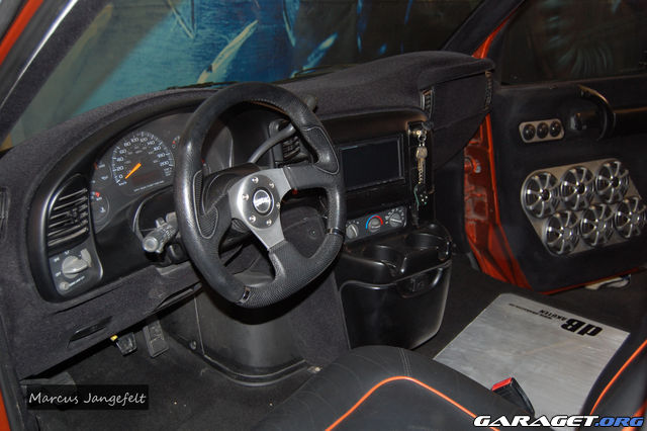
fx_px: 620
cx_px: 324
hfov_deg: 55.1
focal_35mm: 34
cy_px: 216
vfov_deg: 38.3
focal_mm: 23
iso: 400
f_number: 3.8
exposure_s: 1/60
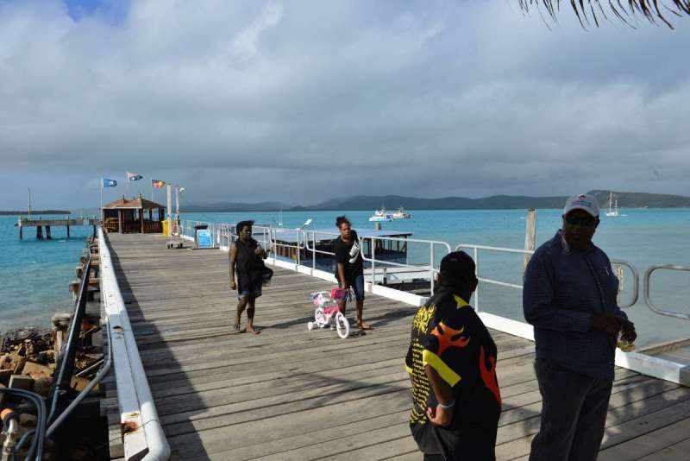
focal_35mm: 26
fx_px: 498
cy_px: 230
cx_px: 345
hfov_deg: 69.4
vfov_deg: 49.6
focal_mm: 26
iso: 250
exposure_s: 1/500
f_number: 11
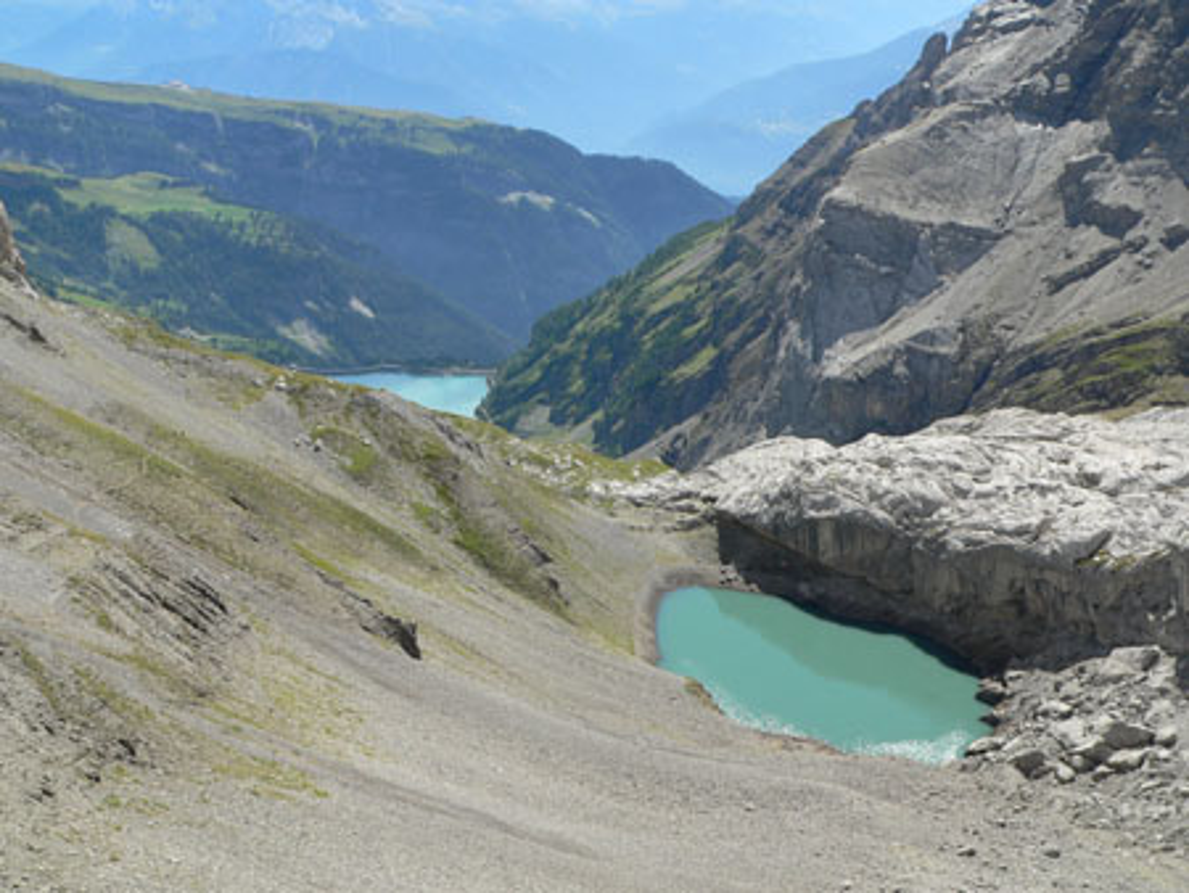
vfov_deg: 31.5
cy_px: 446
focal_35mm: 46
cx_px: 594
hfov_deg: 41.2
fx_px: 1581
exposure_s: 1/500
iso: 80
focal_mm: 7.7
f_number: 4
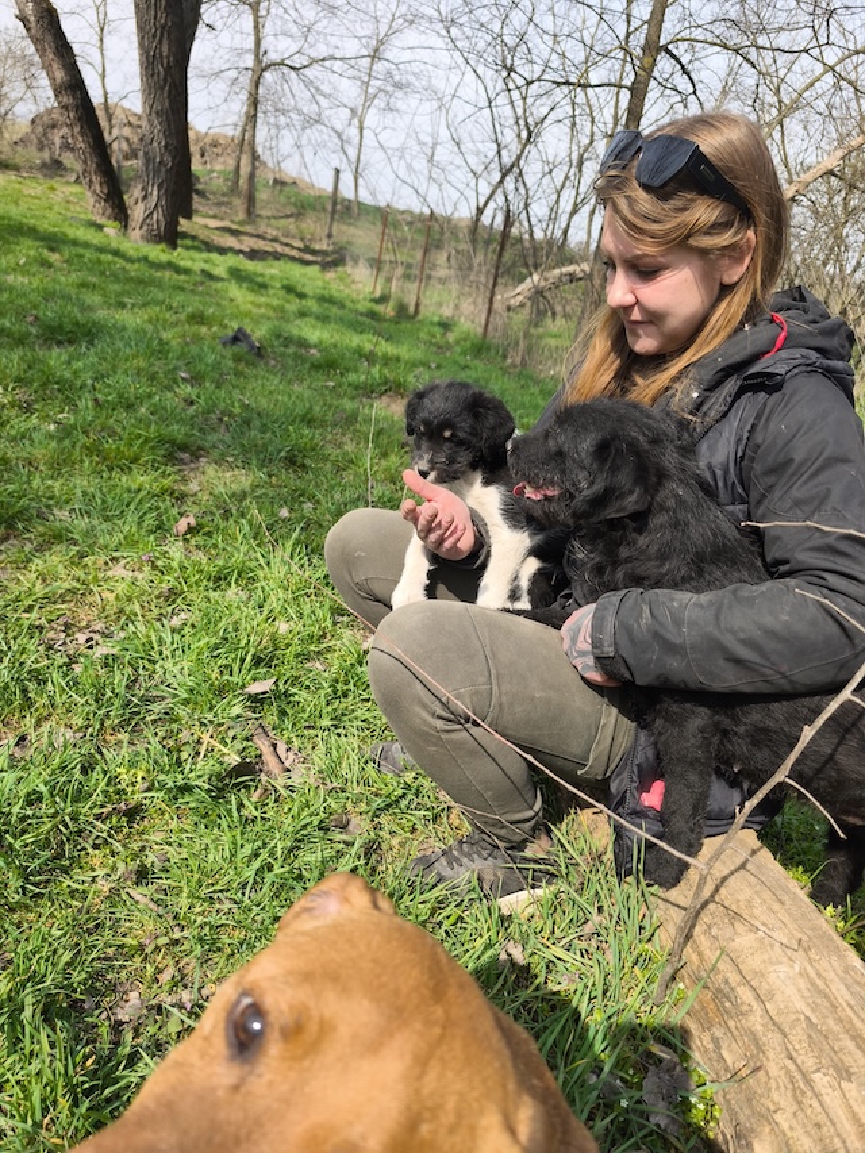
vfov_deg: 73.9
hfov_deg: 58.9
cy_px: 576
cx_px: 432
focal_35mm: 23
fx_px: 766
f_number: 1.6
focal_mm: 6.57
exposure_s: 1/1480
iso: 50
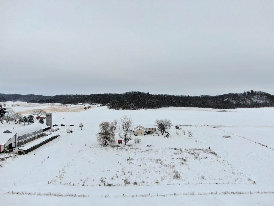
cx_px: 137
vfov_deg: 56.8
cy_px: 103
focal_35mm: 24
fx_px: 190
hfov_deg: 71.6
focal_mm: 4.39
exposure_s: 1/1250
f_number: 2.8
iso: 100
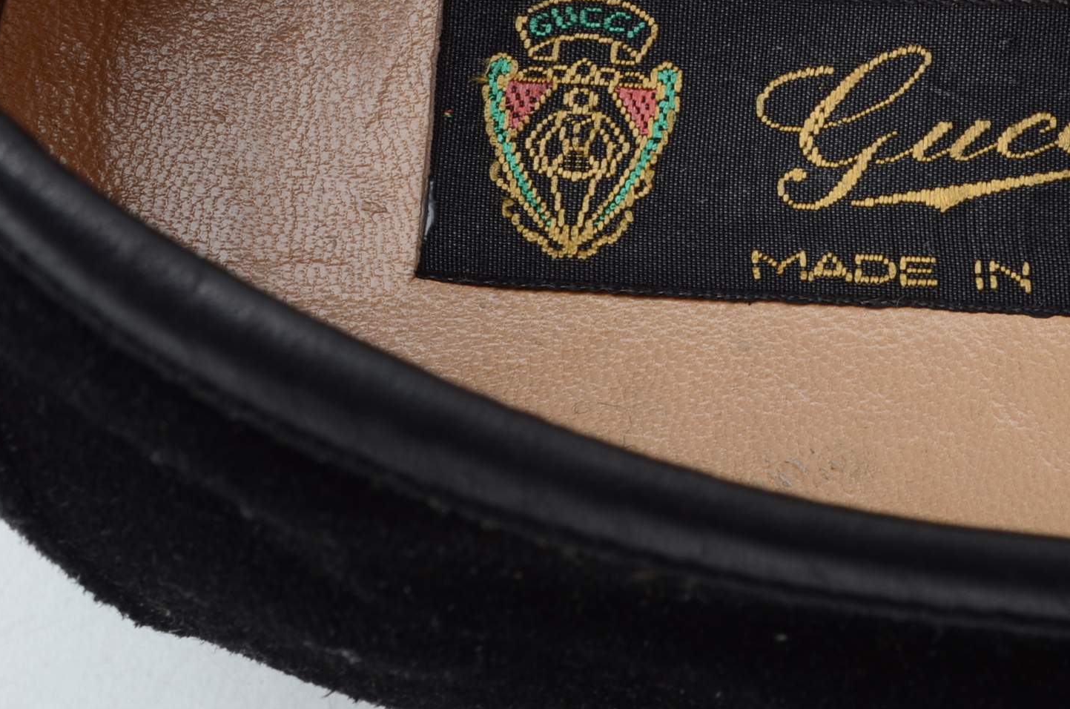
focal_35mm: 141
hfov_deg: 14.5
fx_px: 4178
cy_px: 116
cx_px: 905
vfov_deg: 9.7
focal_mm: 55
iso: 100
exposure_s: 1/100
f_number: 18
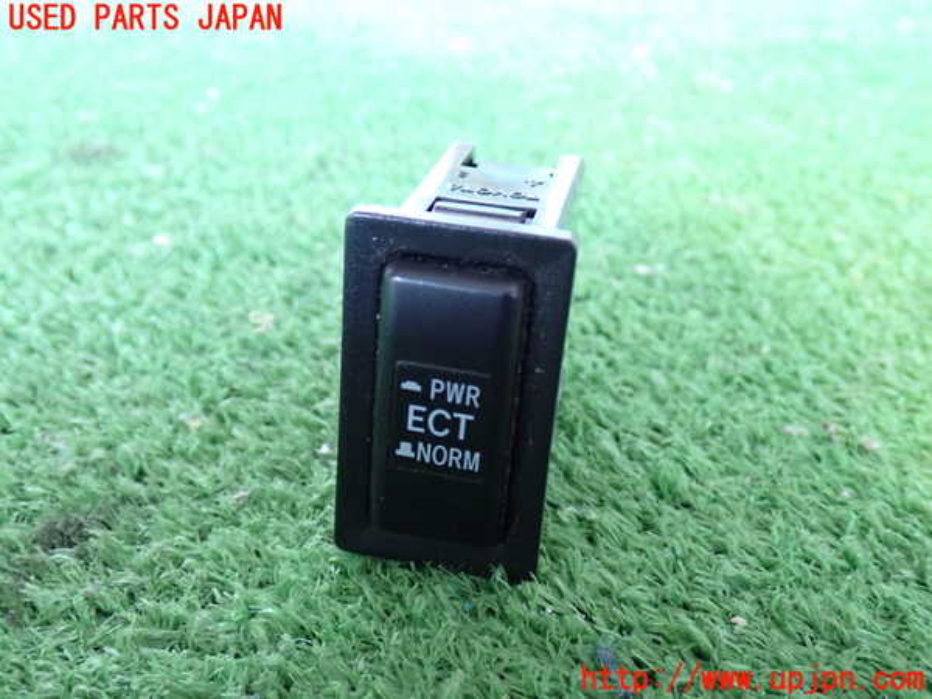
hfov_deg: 45.8
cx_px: 466
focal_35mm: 41
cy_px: 350
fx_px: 1104
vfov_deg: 35.1
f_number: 2.8
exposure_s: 1/20
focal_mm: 7.31
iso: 800
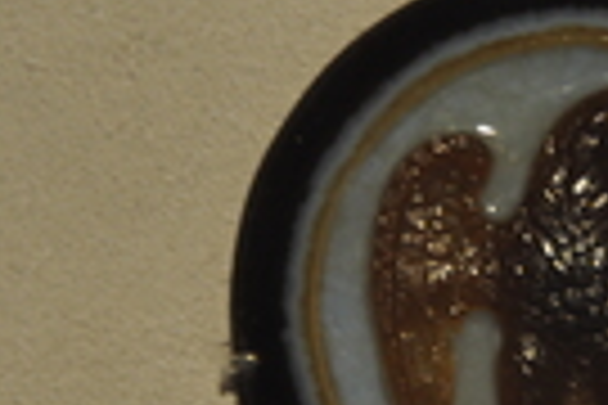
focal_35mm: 978
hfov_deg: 2.1
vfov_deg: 1.4
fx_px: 16516
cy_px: 238
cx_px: 572
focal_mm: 200
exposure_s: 1/25
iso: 500
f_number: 5.6
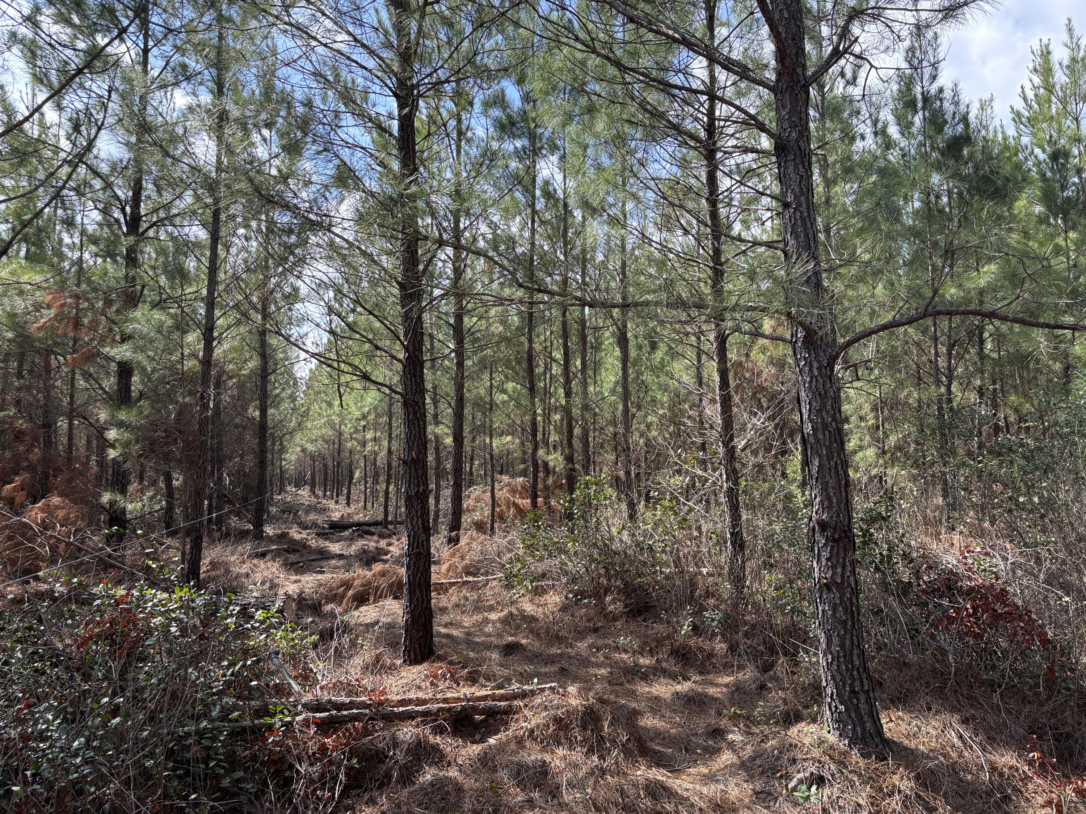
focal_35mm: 26
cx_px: 543
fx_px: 816
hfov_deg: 67.3
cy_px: 407
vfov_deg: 53.1
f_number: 1.6
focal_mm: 5.96
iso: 50
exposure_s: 1/662
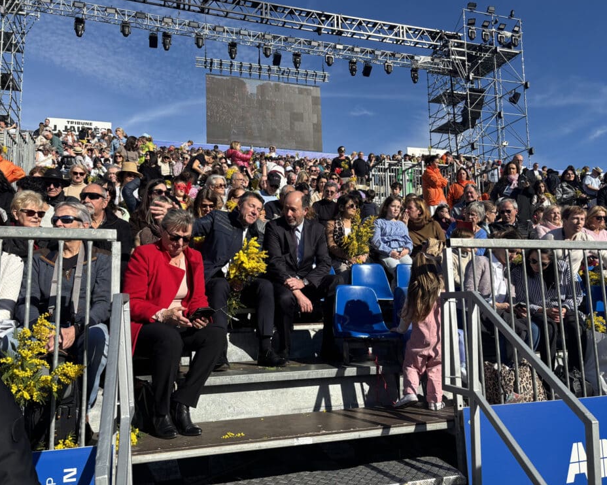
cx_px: 306
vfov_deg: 51.5
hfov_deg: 62.2
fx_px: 503
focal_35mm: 28
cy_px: 235
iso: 50
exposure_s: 1/3534
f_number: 1.6
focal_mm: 5.96
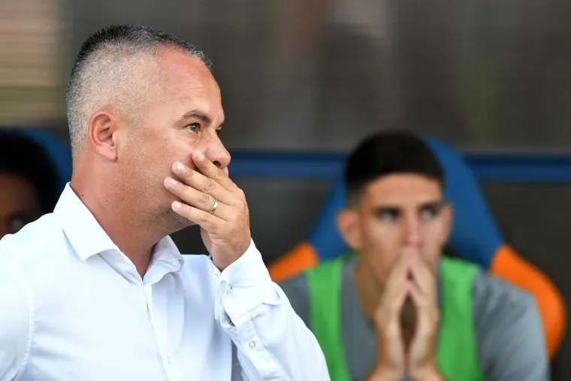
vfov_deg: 6.9
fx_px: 3173
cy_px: 190
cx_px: 286
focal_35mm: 200
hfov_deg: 10.3
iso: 1600
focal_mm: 200
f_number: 5
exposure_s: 1/500
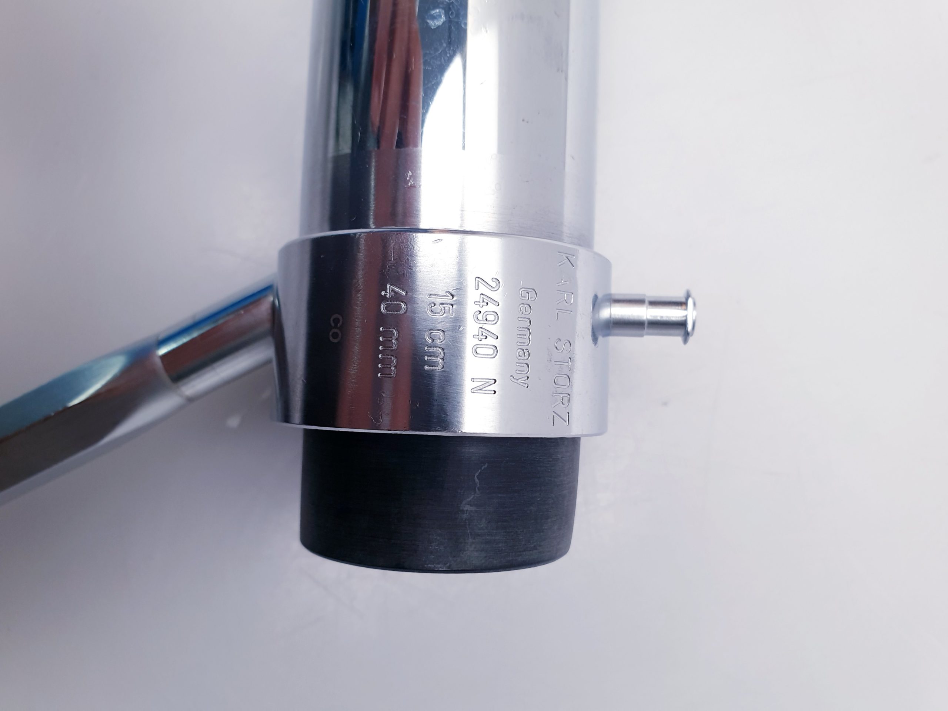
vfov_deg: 53.1
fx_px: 712
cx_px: 474
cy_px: 356
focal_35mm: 26
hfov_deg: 67.3
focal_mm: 4.3
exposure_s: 1/50
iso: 100
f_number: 2.4
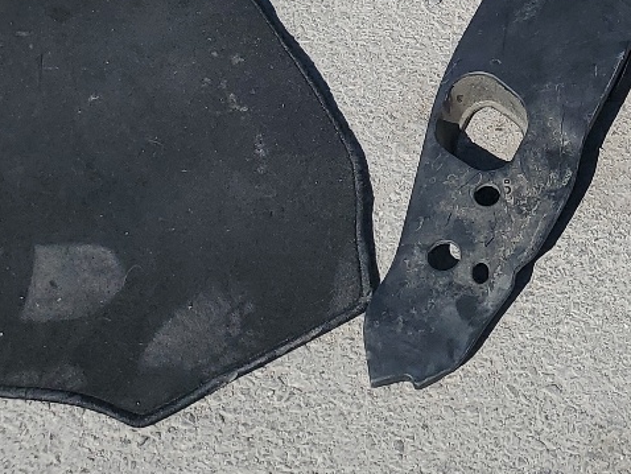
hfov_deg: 21.1
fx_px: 1587
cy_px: -178
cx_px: 737
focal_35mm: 87
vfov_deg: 15.9
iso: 50
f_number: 1.5
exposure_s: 1/5000
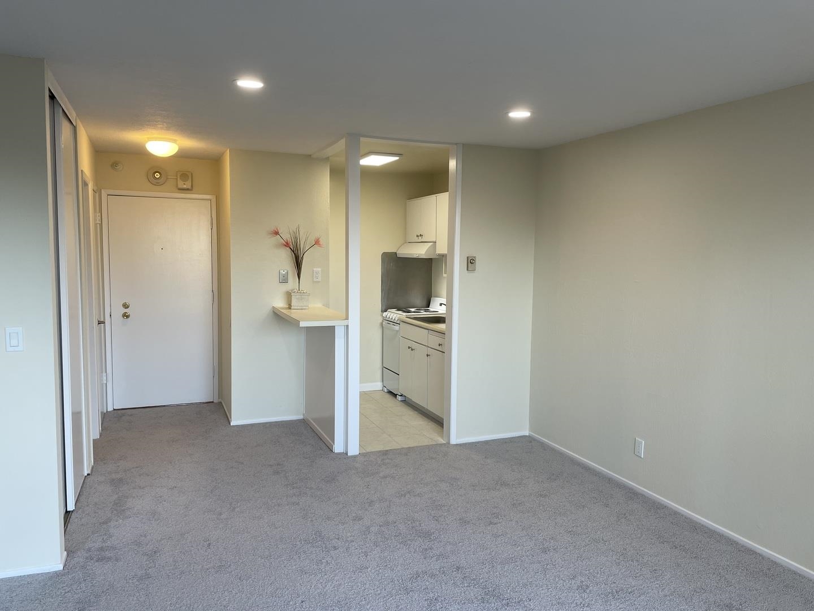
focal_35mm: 26
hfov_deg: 67.3
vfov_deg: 53.1
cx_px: 407
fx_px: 611
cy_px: 306
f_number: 1.6
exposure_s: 1/120
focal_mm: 4.2
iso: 50
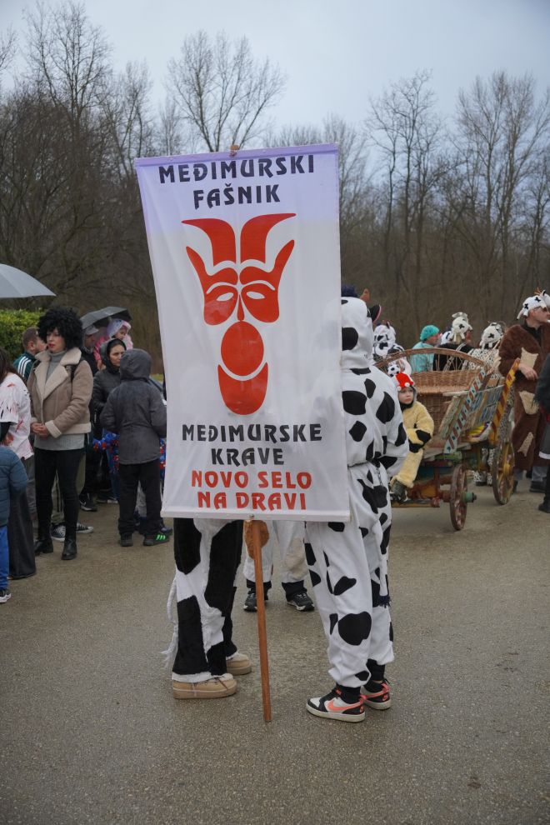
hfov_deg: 32.9
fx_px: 931
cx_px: 275
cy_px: 412
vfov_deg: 47.8
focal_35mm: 41
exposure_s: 1/250
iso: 640
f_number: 3.5
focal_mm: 27.1
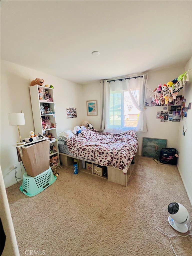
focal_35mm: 13
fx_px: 96
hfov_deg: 89.9
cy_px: 128
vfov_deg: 106.2
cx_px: 96
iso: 100
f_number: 1.8
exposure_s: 1/120
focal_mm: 1.57
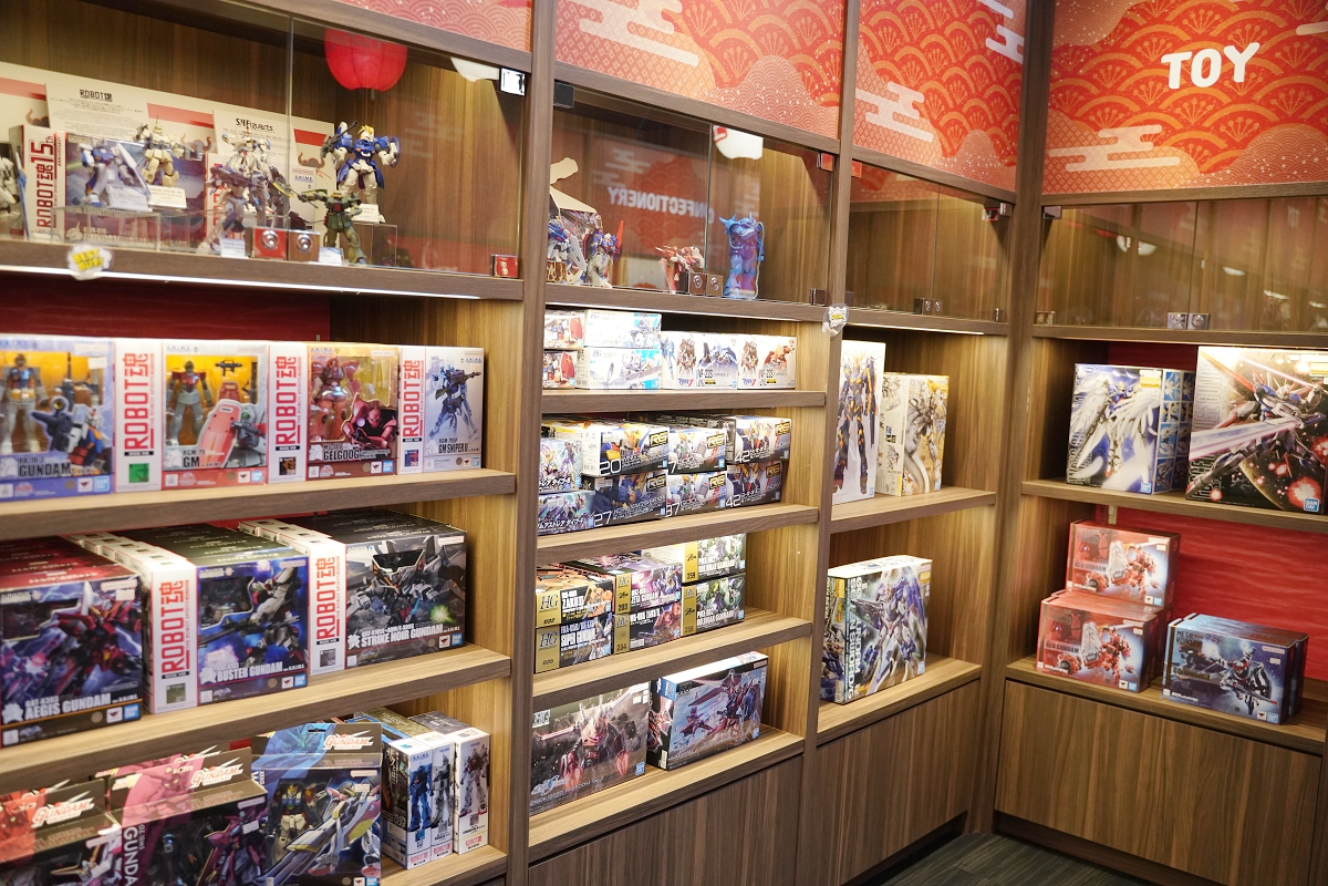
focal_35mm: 30
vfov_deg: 43.6
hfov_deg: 61.9
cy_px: 443
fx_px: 1107
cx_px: 664
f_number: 3.2
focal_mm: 30
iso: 1600
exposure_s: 1/160
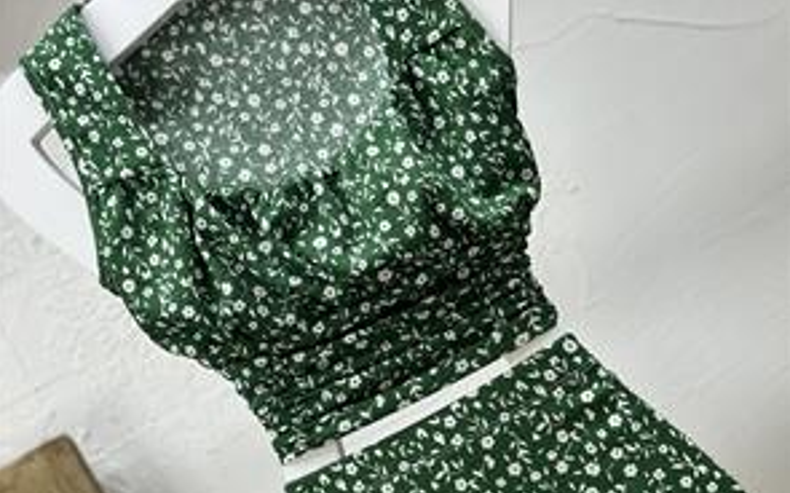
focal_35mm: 69
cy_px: 276
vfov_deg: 18.8
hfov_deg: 29.8
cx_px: 394
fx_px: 1485
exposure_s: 1/100
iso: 64
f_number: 1.78
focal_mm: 6.86
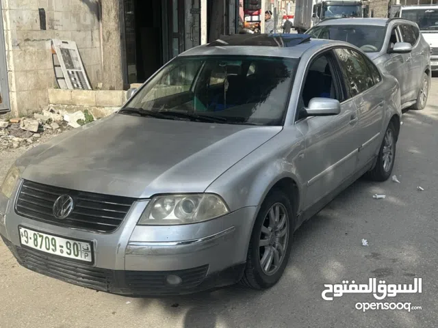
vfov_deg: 56.8
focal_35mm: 24
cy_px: 164
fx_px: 304
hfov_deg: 71.6
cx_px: 219
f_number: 1.78
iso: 80
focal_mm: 6.86
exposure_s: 1/4762
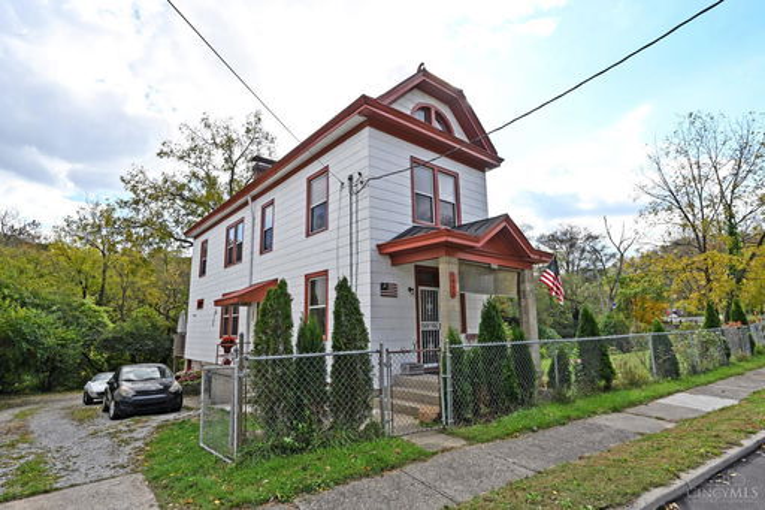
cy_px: 255
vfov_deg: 67.3
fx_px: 382
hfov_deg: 90.0
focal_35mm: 18
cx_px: 382
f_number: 6.3
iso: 100
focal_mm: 18
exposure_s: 1/320
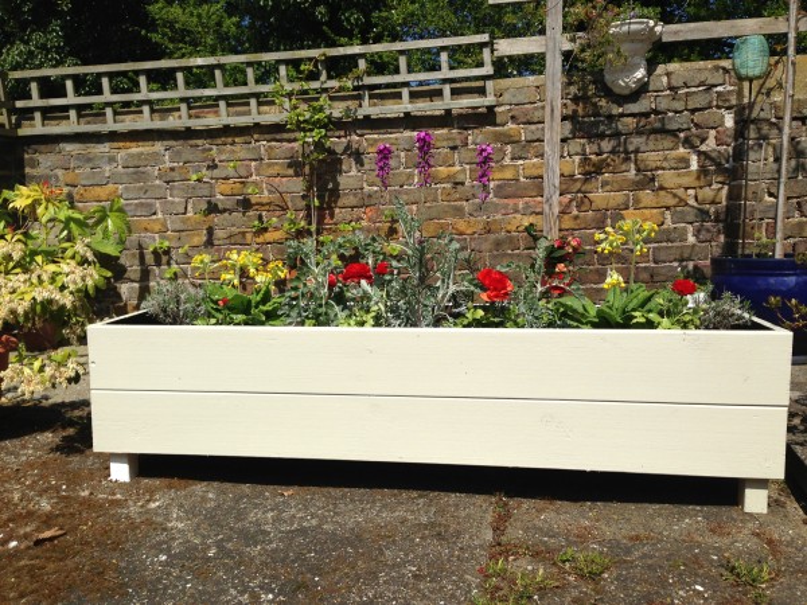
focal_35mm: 33
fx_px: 769
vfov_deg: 42.9
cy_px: 302
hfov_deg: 55.4
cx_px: 404
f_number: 2.4
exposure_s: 1/2710
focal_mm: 4.13
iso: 50
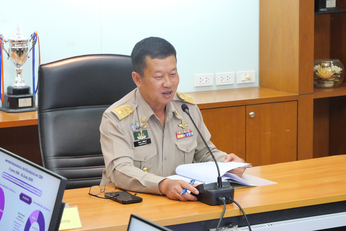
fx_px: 1192
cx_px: 173
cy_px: 116
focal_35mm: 124
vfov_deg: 11.1
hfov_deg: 16.5
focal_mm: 60
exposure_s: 1/25
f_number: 7.1
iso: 3200
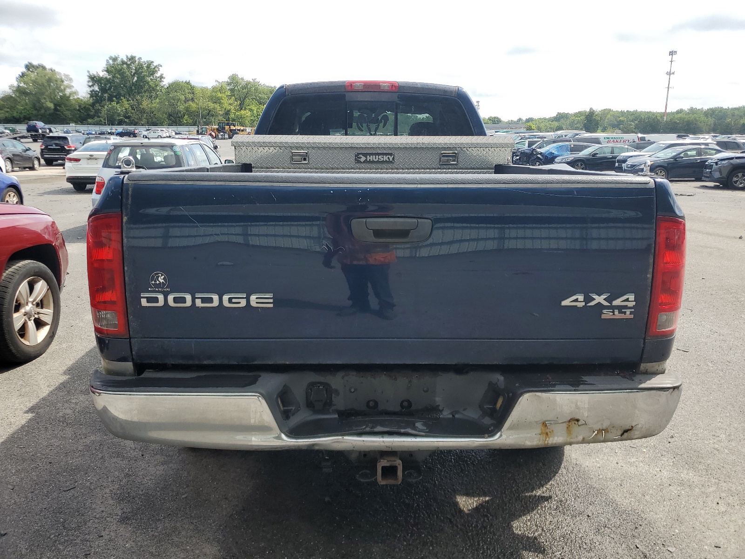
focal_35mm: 26
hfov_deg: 67.3
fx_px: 560
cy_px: 280
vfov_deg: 53.1
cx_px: 372
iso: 50
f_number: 1.5
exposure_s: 1/1667
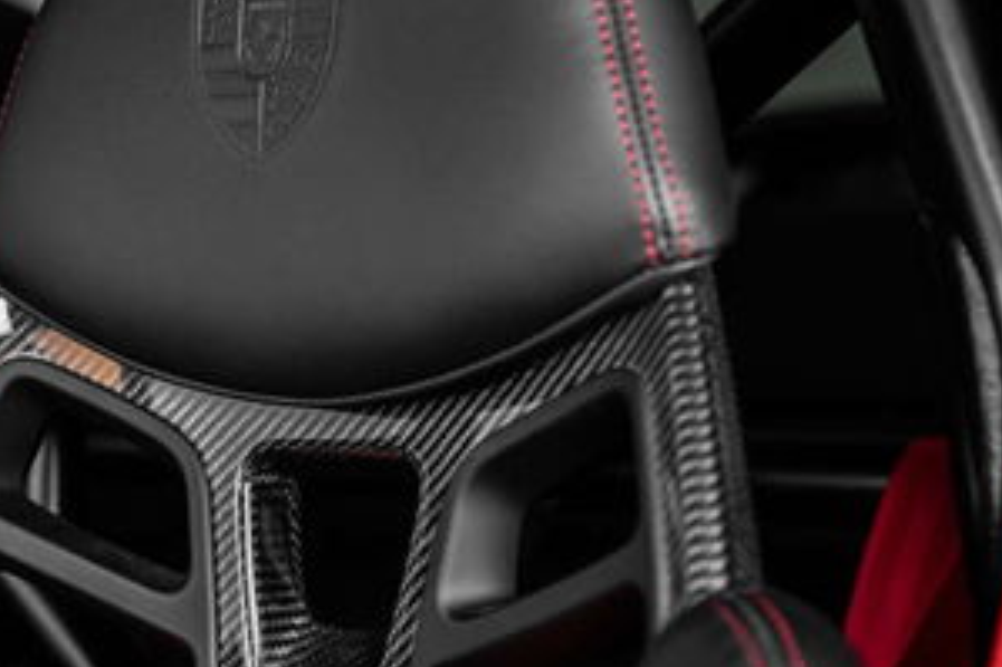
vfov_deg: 11.3
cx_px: -84
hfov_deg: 16.6
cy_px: 652
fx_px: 3338
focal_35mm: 120
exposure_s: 1/50
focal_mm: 35
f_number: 2
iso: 500
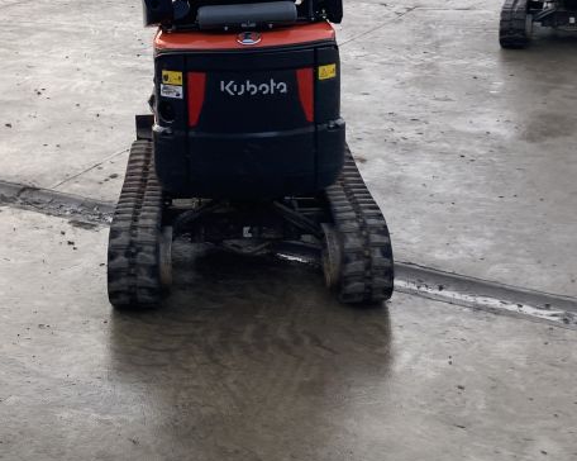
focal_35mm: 60
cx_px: 228
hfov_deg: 31.4
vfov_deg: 24.3
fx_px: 1024
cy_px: 9
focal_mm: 3.99
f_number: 1.8
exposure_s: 1/407
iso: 20
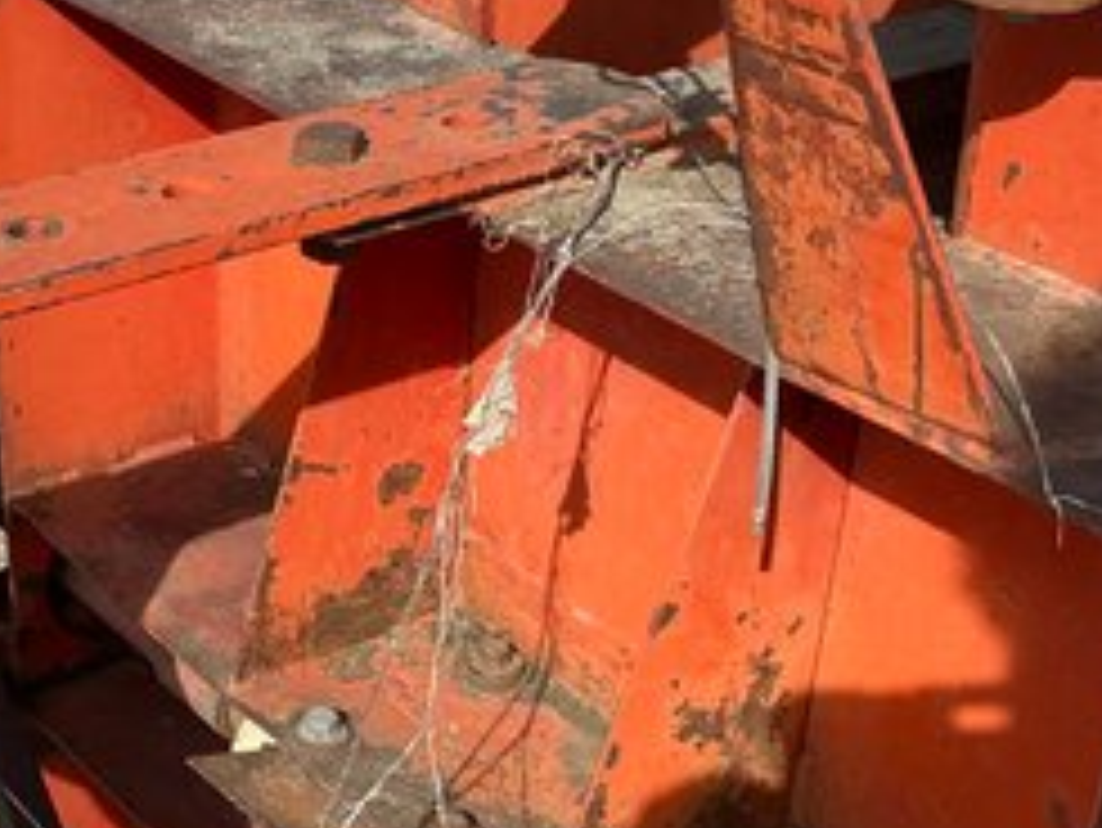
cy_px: 736
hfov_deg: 26.6
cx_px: 268
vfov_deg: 20.1
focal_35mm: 72
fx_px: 2293
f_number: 1.8
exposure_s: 1/944
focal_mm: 3
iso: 25
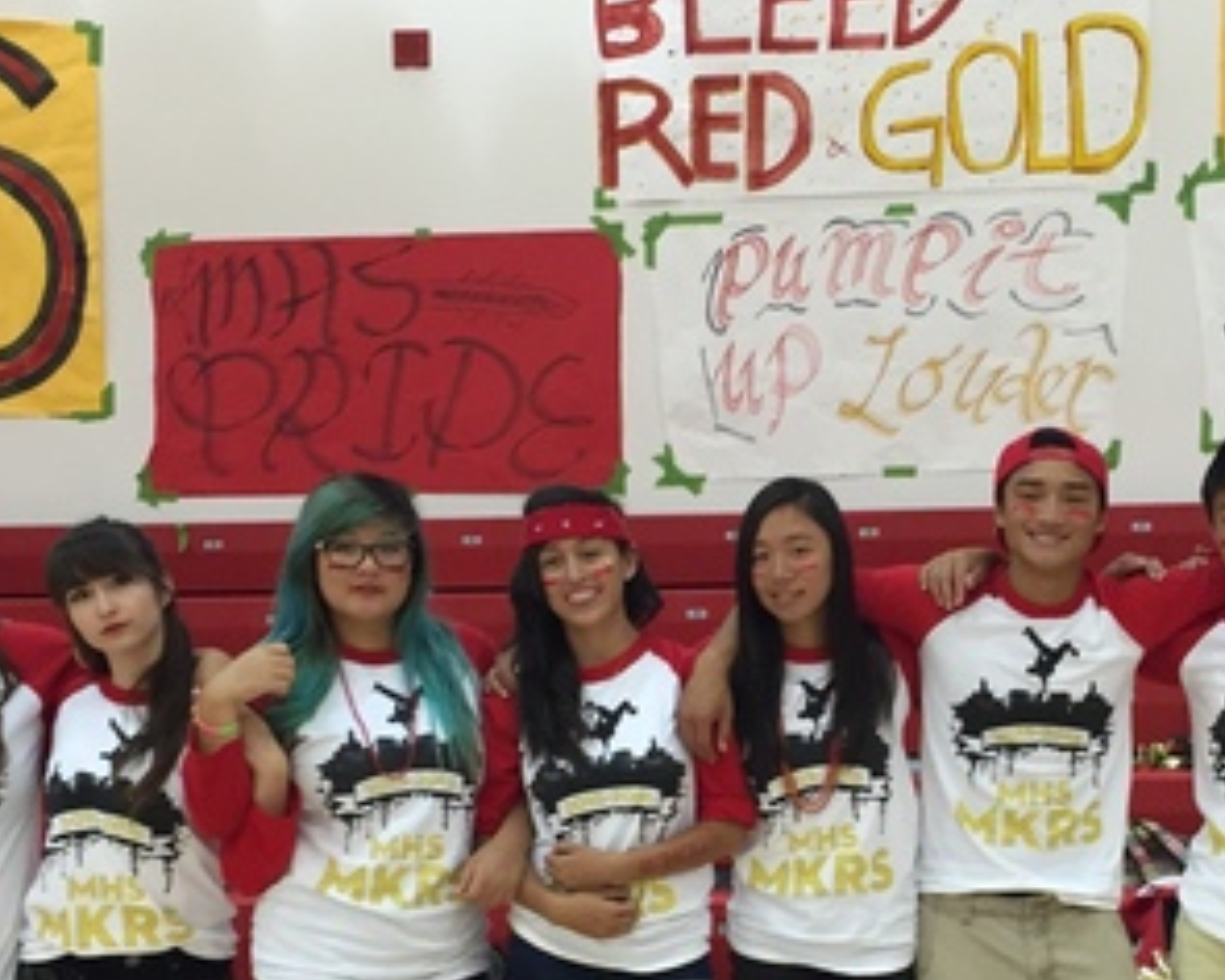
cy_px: 752
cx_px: 951
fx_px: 2502
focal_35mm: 69
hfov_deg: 27.1
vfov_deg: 21.9
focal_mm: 4.15
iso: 80
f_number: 2.2
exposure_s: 1/30
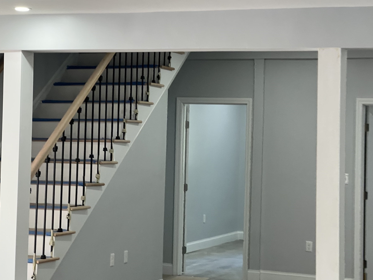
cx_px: 204
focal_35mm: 88
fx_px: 948
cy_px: 137
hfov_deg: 22.2
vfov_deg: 16.8
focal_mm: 9
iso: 250
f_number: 2.8
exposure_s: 1/60
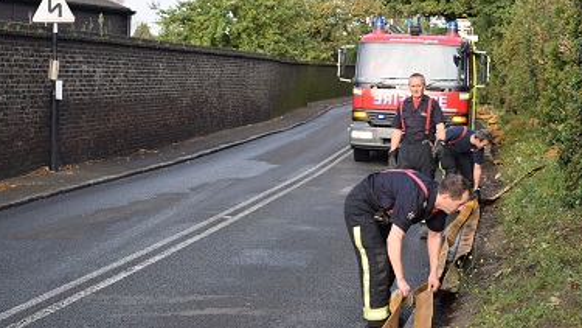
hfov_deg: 27.5
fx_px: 1188
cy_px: 123
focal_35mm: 77
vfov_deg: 15.7
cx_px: 293
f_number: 8
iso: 360
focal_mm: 46
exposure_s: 1/250
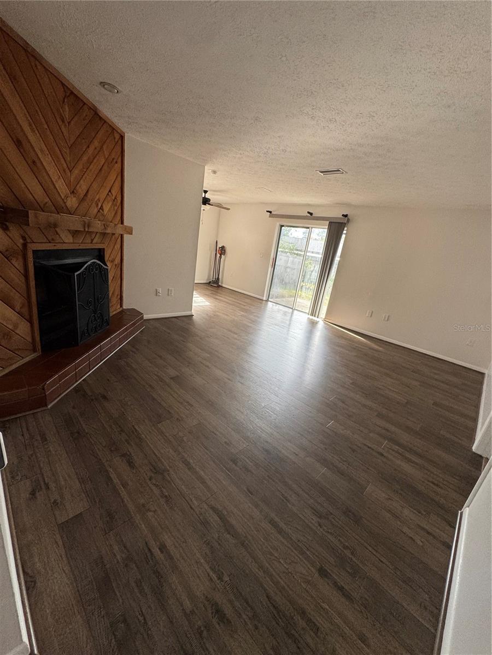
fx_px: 265
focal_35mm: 14
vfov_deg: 102.1
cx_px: 246
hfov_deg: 85.7
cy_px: 328
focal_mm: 2.22
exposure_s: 1/120
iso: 125
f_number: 2.2
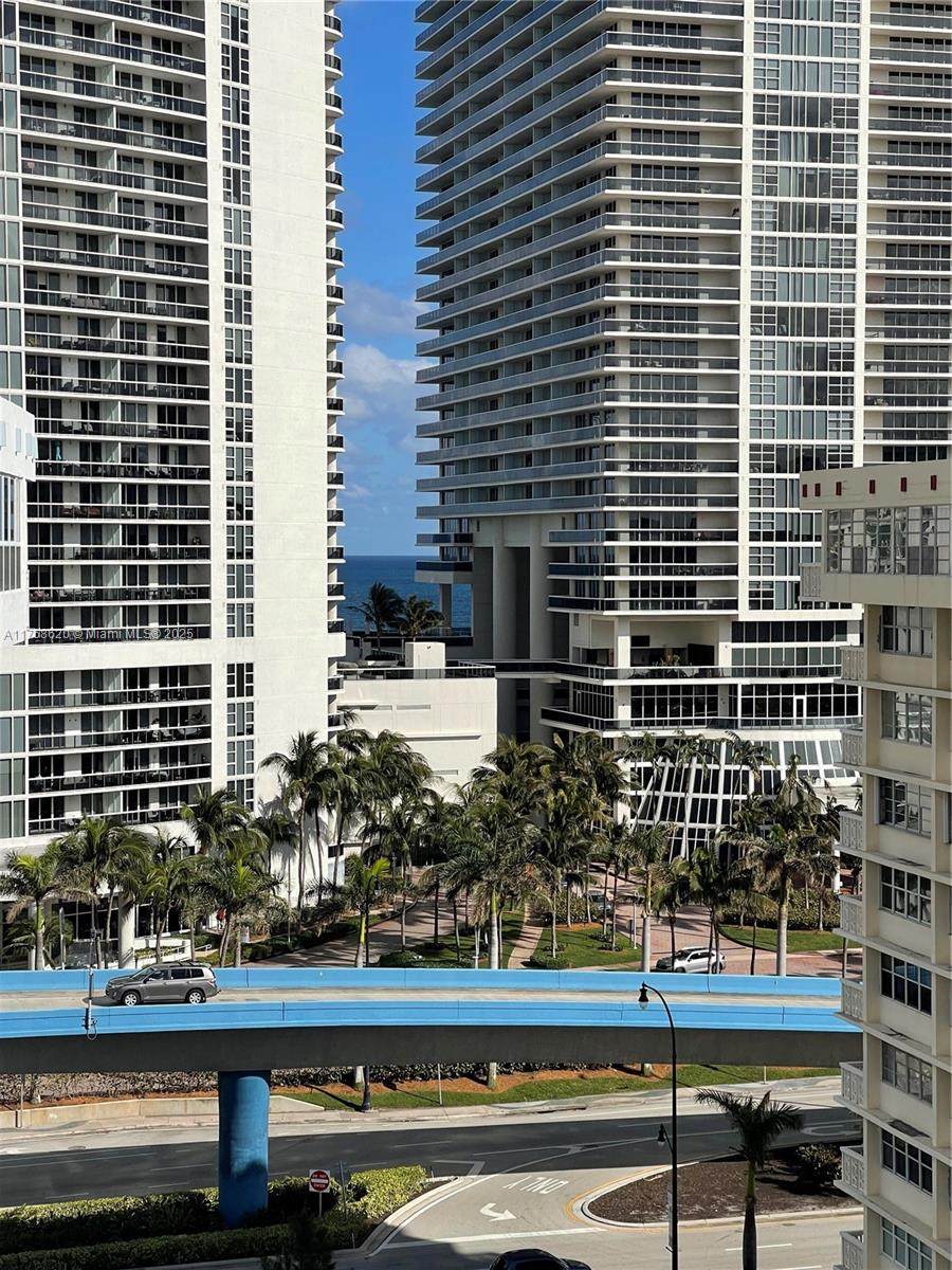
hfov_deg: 22.9
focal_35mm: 64
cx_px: 476
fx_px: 2347
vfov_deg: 30.3
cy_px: 635
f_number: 2.2
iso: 20
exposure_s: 1/2096
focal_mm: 7.5
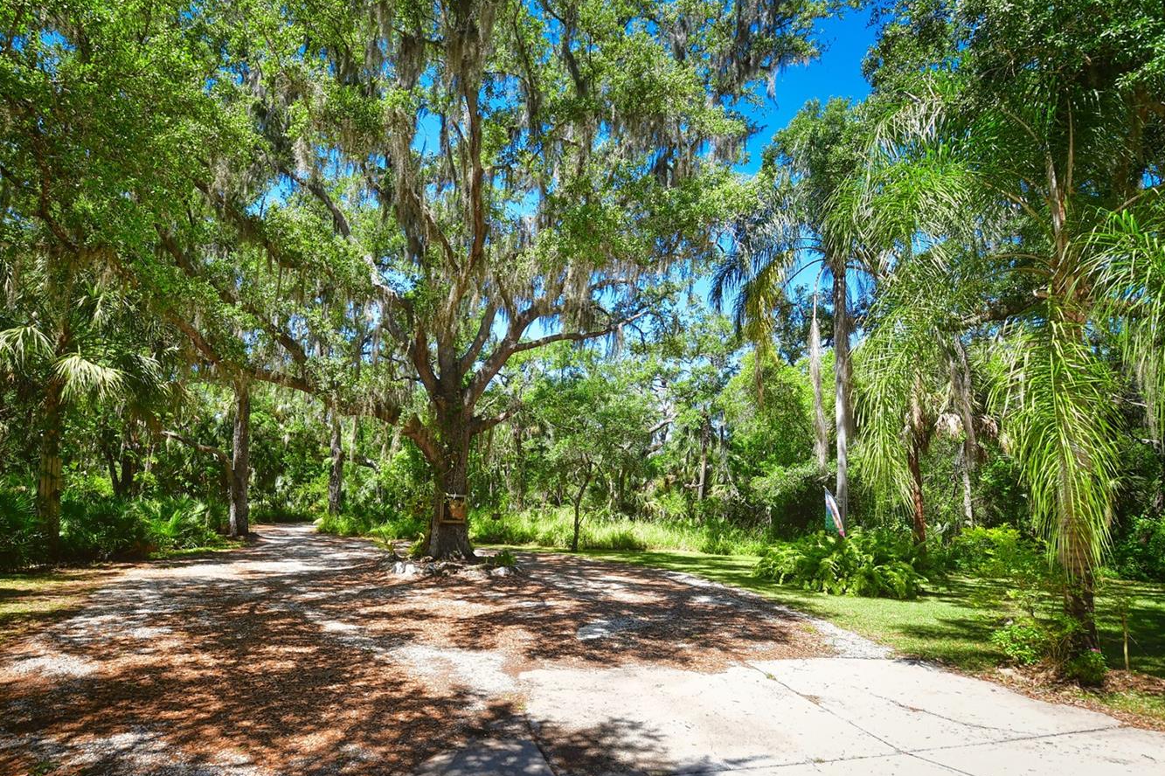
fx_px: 582
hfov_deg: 89.8
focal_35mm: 18
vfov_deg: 67.0
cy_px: 448
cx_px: 531
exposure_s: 1/160
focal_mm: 10
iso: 100
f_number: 6.3
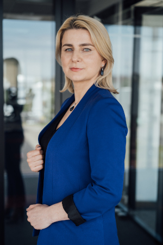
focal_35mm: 55
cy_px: 122
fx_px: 374
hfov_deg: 24.6
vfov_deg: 36.2
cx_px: 82
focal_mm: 55
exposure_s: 1/640
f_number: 2.8
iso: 320
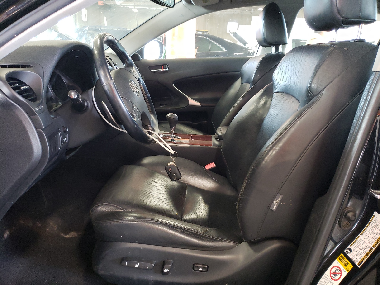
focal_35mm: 26
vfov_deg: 53.1
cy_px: 142
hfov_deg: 67.3
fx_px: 285
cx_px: 190
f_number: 1.5
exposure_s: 1/30
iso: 272
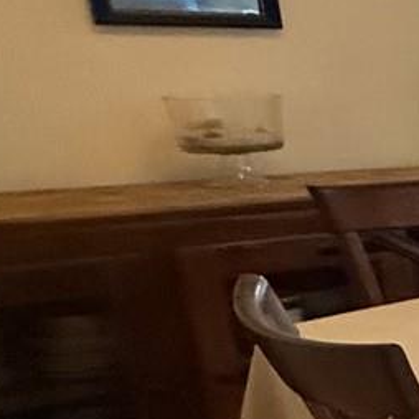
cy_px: 299
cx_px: 1270
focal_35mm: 78
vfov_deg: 22.0
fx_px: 1068
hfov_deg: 11.4
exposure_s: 1/60
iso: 640
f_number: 2.2
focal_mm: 2.22
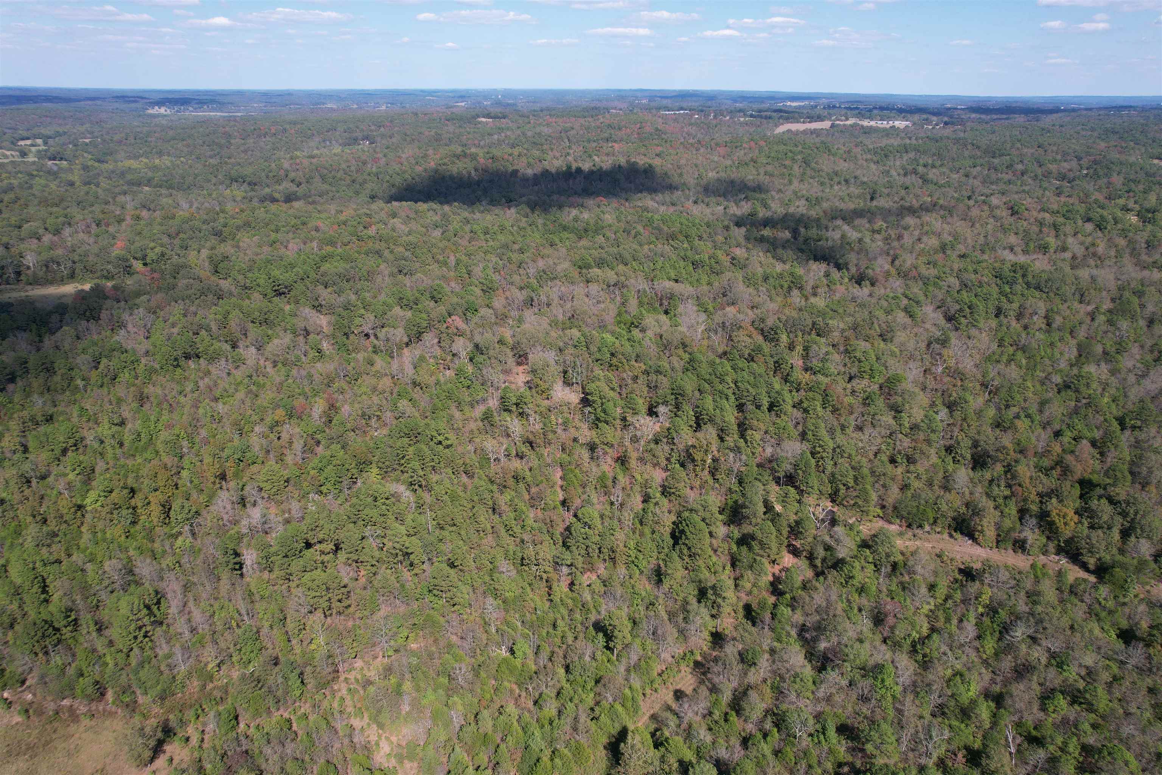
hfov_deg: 78.6
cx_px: 581
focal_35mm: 22
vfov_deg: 57.2
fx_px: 710
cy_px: 388
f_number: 2.8
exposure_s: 1/1600
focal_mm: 8.38
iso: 130
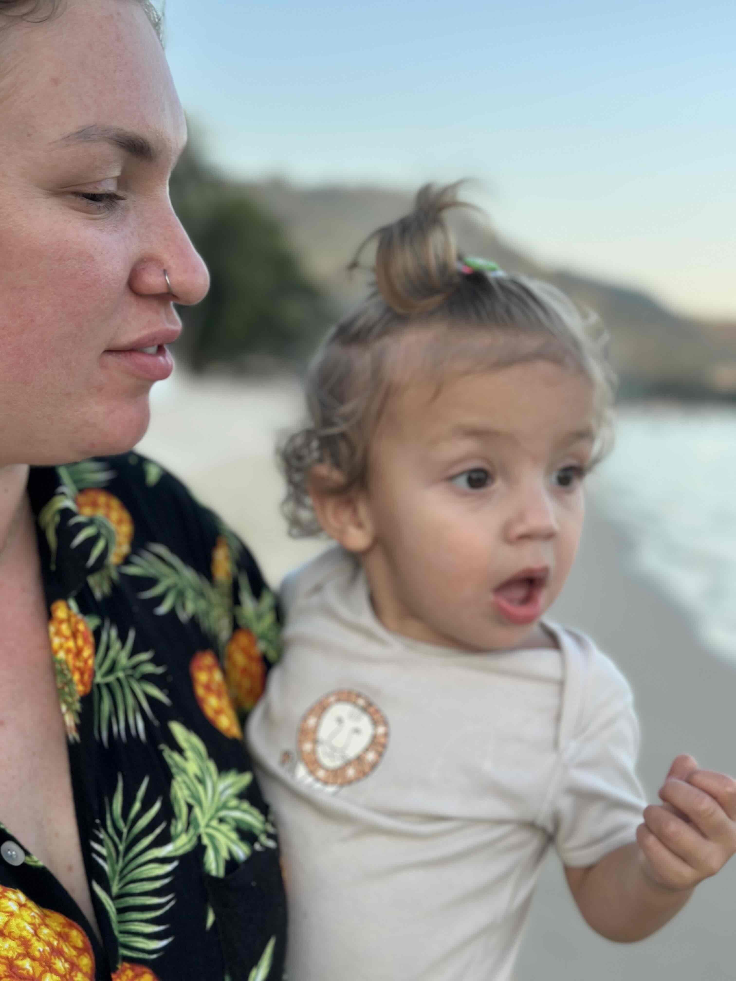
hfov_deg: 30.3
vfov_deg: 39.7
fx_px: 1361
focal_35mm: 48
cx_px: 368
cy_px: 490
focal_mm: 6.86
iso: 80
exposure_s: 1/511
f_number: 1.78
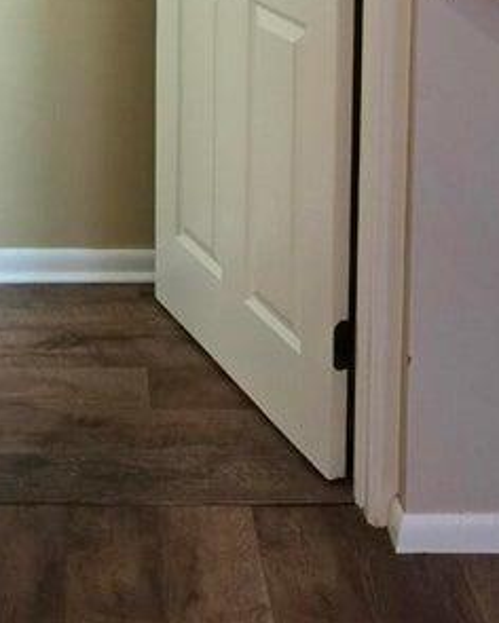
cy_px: -184
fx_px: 1440
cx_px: 85
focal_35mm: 78
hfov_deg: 19.4
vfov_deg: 22.0
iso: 640
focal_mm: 5.4
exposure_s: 1/60
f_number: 1.8
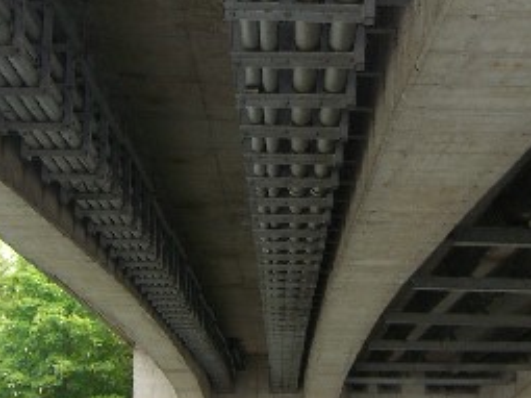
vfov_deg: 17.0
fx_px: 1334
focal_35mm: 87
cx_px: 330
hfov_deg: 22.5
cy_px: 176
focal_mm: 7.9
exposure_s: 1/60
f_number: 2.8
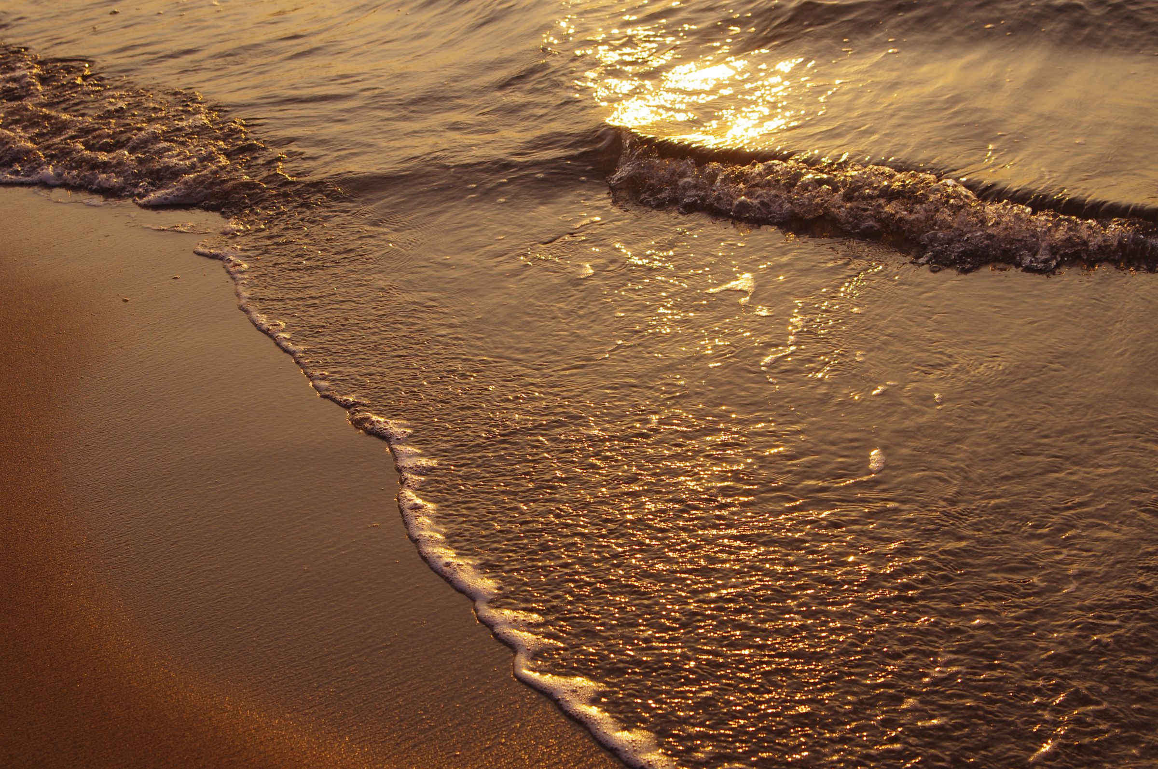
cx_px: 579
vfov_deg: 23.7
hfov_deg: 35.1
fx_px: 1831
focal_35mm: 57
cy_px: 384
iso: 200
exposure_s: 1/1000
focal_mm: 38
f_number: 5.6
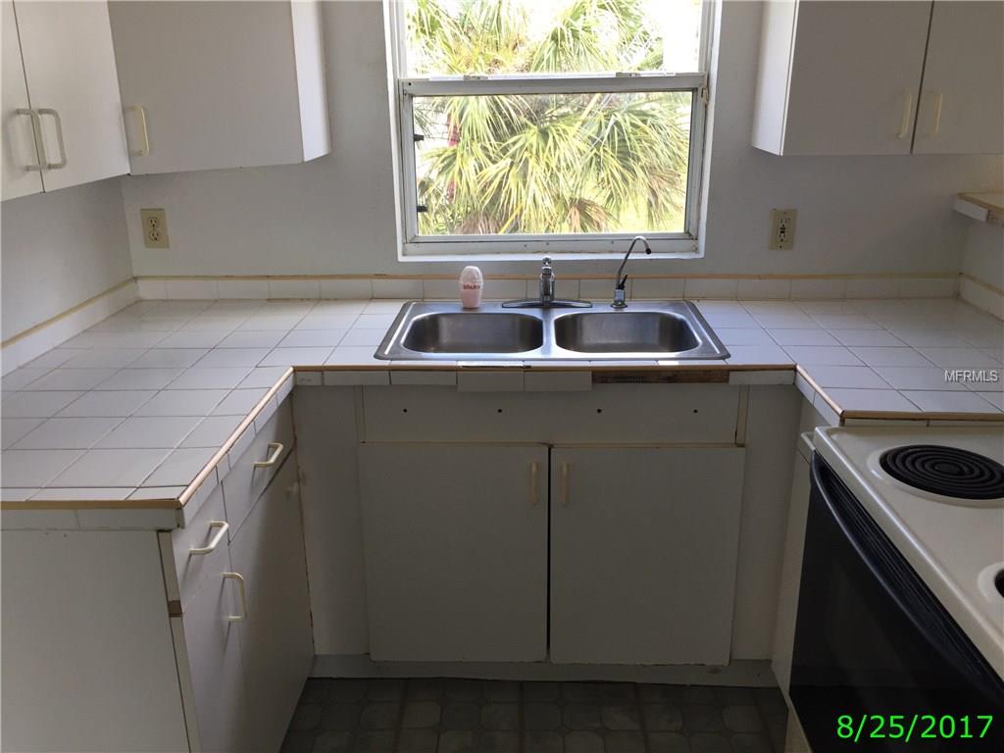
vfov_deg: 48.2
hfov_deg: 61.7
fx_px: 841
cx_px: 502
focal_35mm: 29
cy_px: 376
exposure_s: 1/120
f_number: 2.2
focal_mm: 4.15
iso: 50
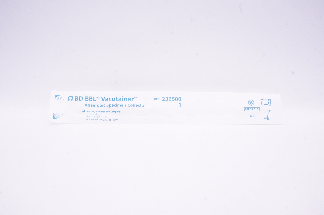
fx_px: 243
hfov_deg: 67.4
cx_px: 162
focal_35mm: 27
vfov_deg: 47.8
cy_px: 108
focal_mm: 18
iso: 800
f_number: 18
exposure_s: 1/15
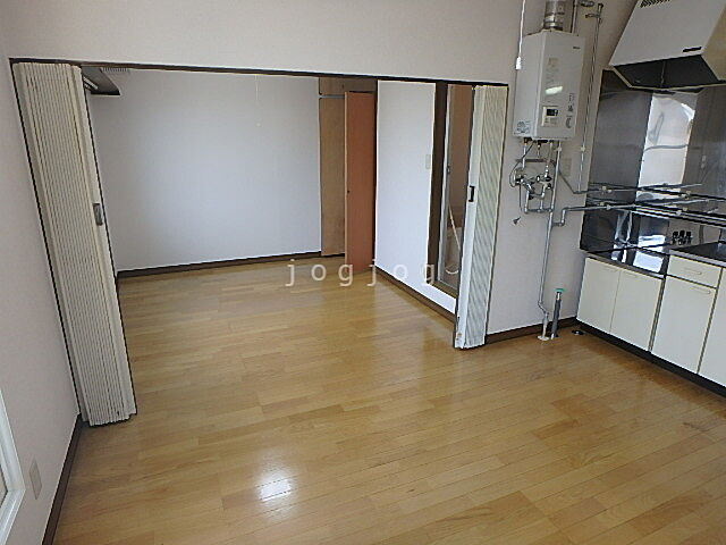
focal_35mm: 21
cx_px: 363
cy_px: 272
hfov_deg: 79.0
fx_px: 440
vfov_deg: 63.4
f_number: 3.5
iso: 160
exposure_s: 1/60
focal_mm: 3.7
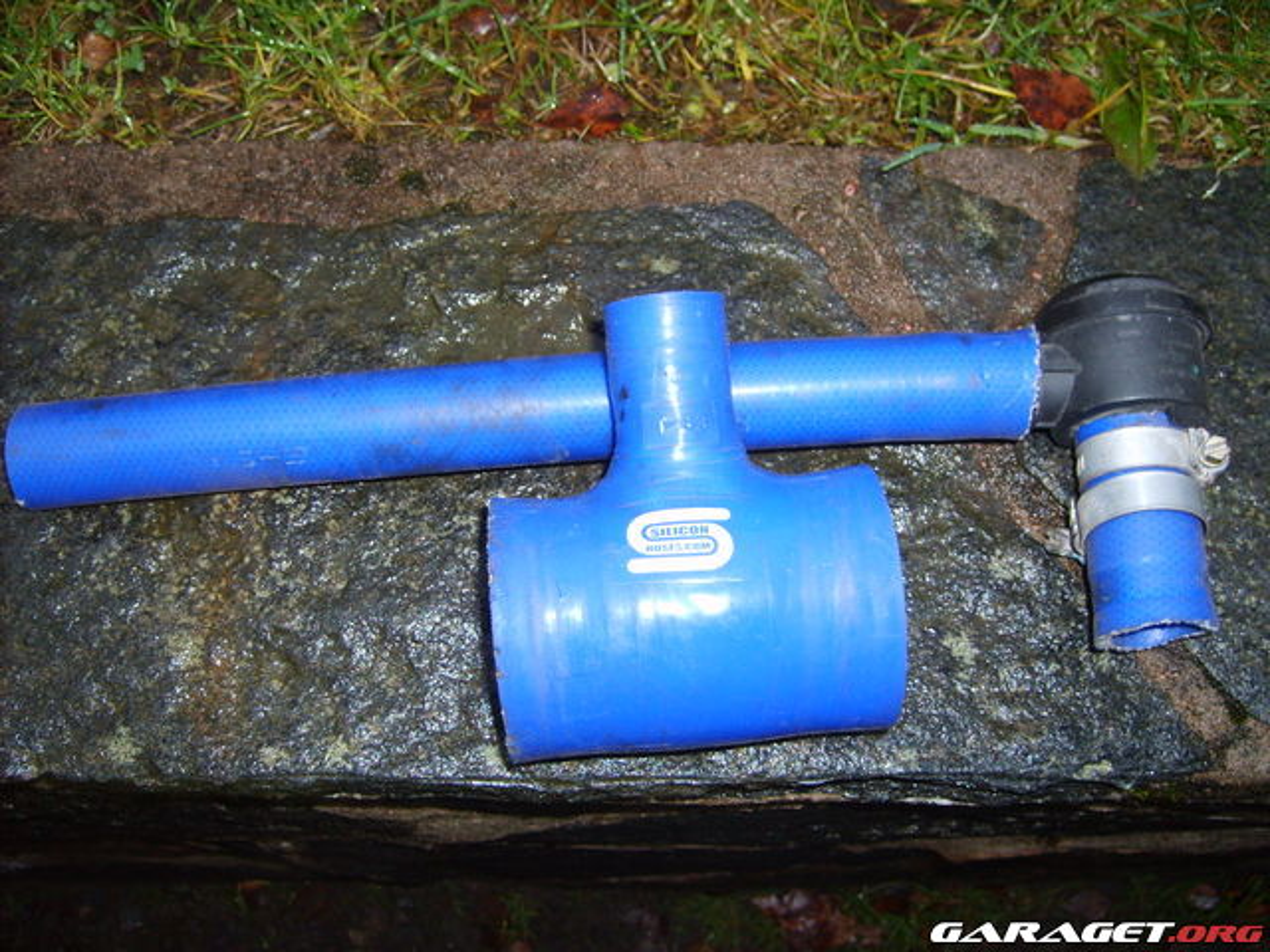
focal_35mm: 35
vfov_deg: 40.7
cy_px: 476
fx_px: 1284
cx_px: 635
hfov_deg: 52.6
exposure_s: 1/45
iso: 100
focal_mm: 5.8
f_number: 2.8
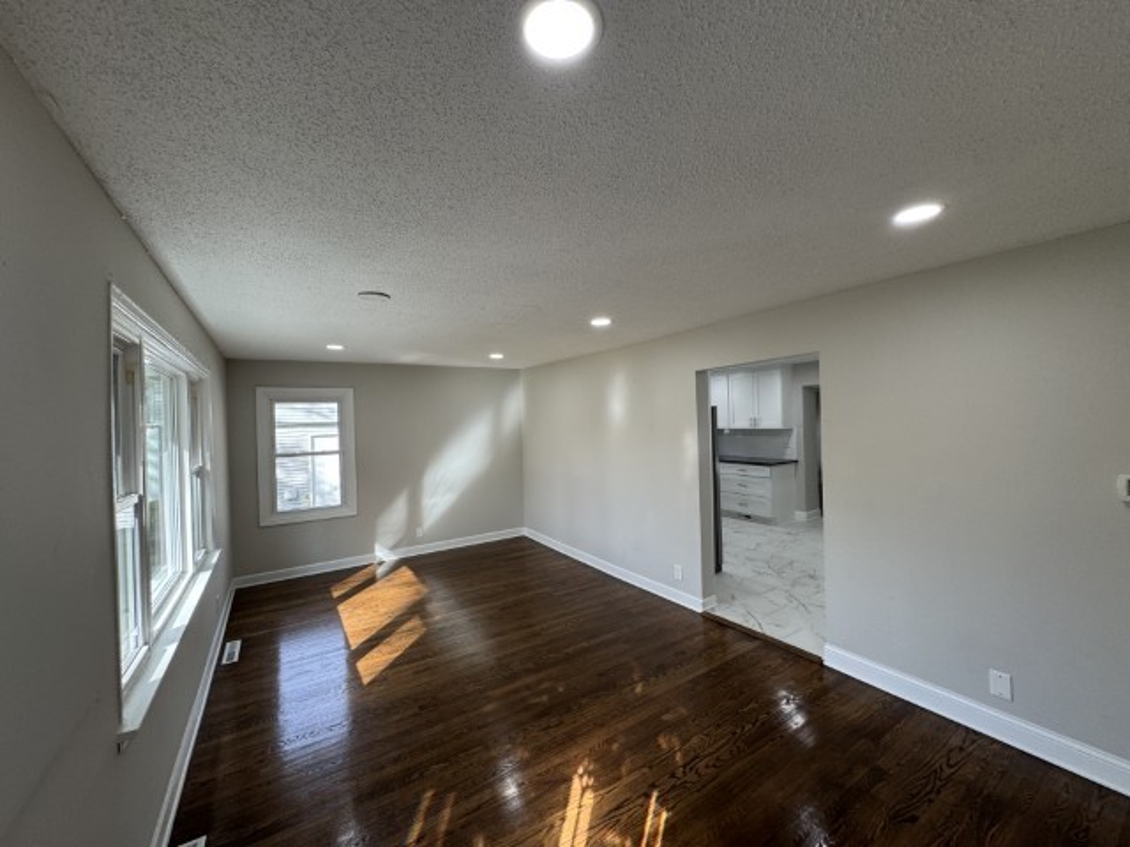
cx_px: 565
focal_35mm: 14
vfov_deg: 85.7
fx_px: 457
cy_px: 424
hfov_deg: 102.1
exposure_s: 1/120
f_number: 2.2
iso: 80
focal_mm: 2.22
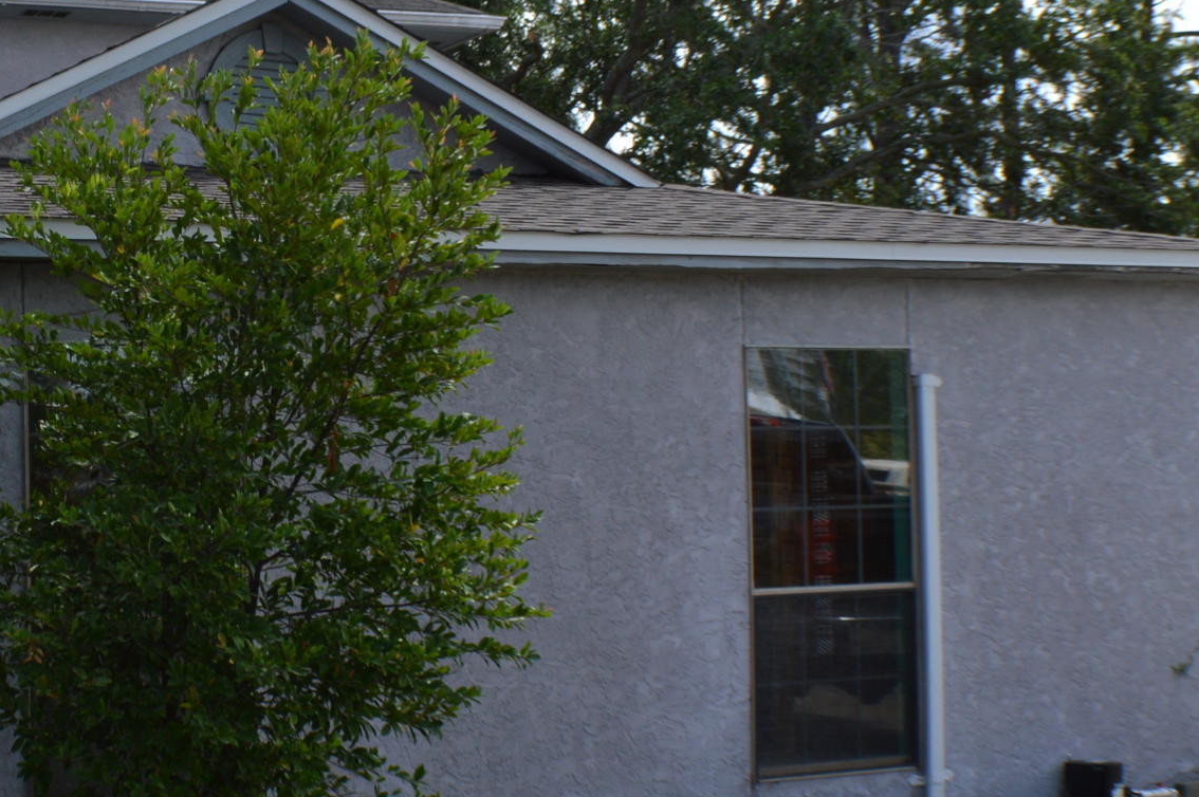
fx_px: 3960
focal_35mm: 119
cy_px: 255
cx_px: 37
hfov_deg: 16.9
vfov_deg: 11.5
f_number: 7.1
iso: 100
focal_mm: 30
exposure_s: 1/200
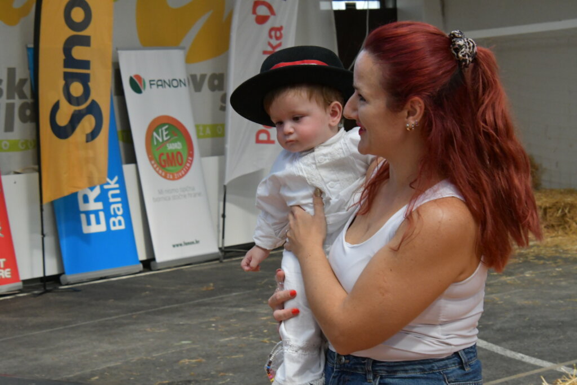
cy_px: 192
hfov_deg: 21.9
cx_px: 288
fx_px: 1491
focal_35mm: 93
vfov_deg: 14.7
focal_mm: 62
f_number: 11
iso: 3200
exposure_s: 1/400
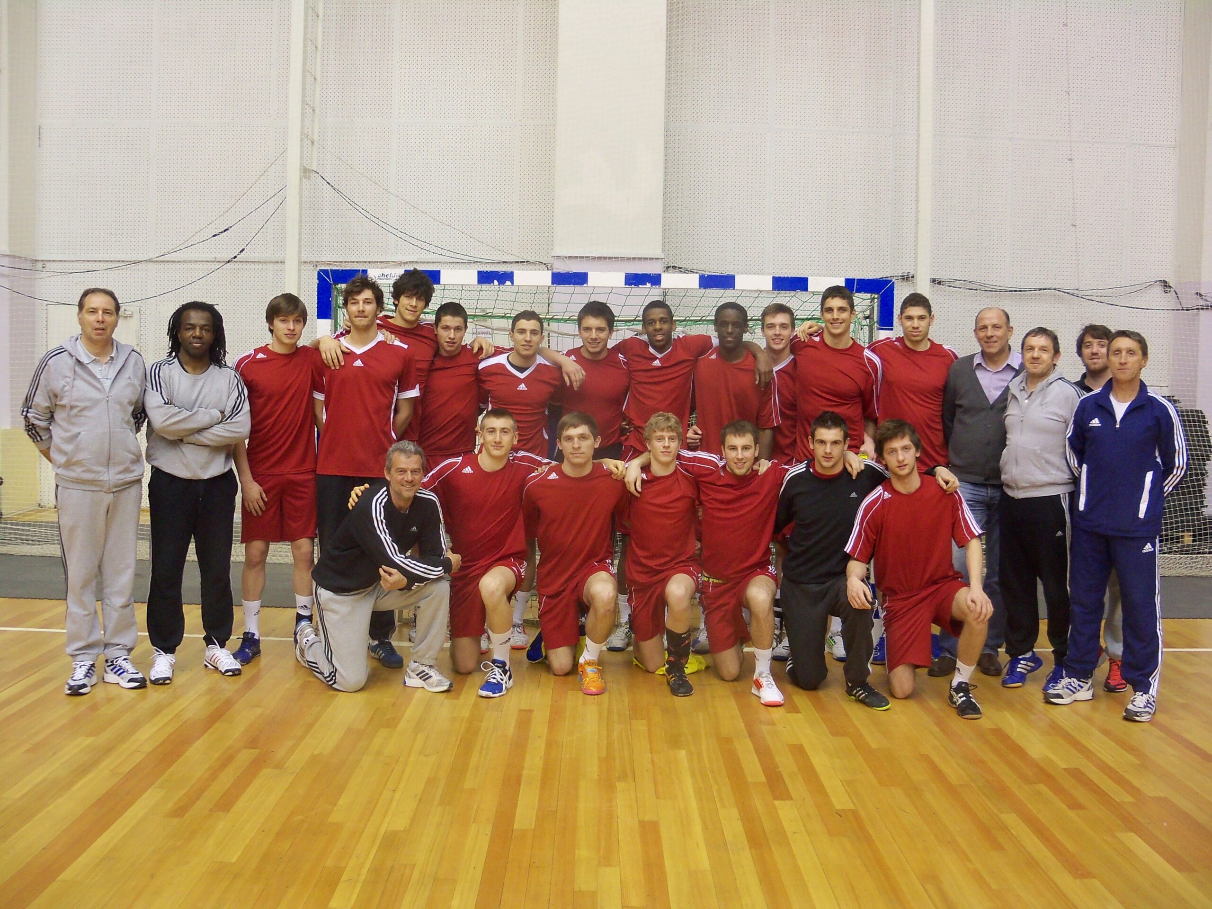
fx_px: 1225
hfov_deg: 52.6
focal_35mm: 35
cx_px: 606
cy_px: 454
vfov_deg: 40.7
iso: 200
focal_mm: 6.2
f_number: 3.5
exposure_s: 1/30
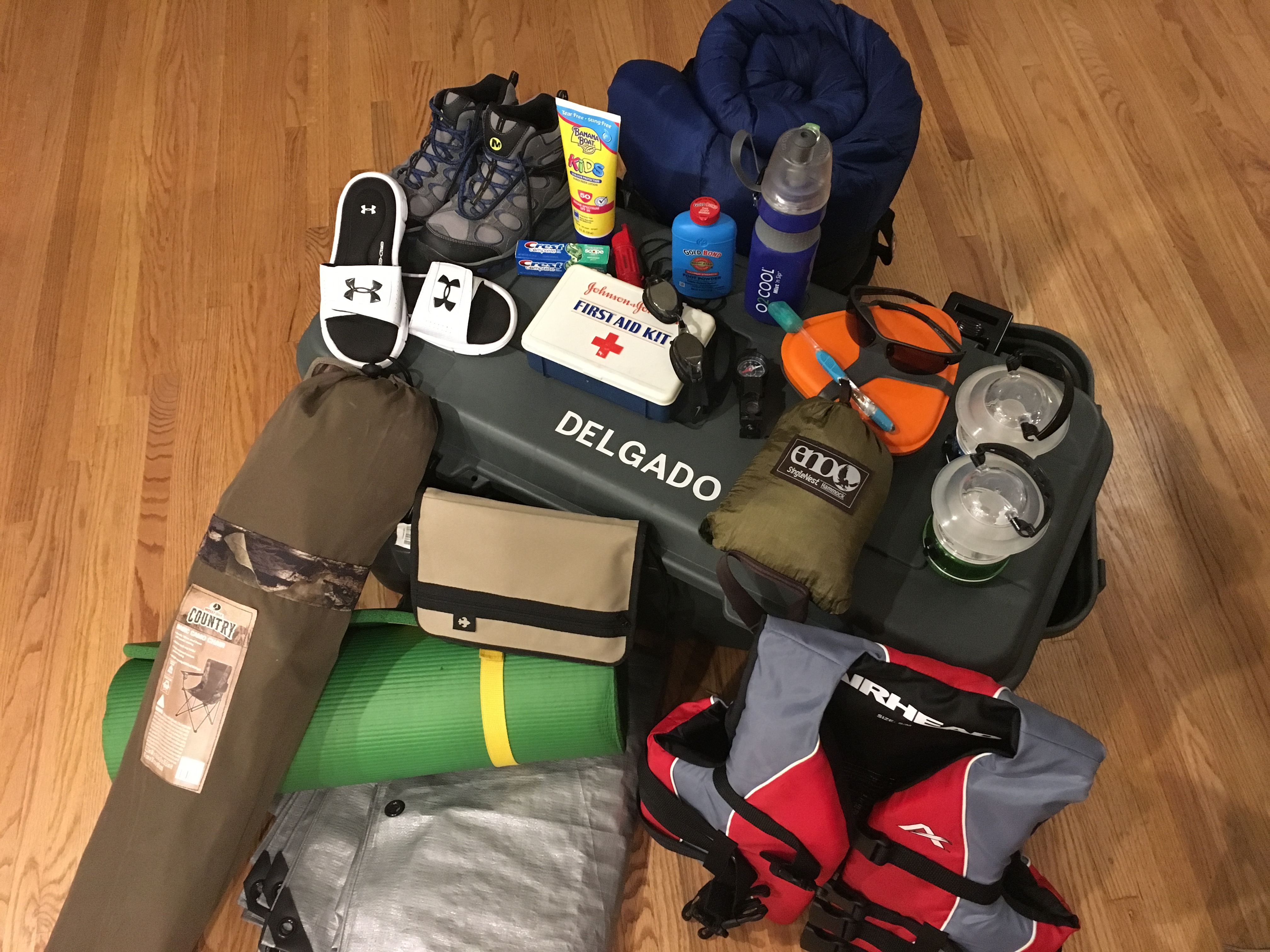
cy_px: 476
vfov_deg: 48.2
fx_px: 1064
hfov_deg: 61.7
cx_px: 635
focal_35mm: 29
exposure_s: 1/15
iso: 320
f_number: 2.2
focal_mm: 4.15
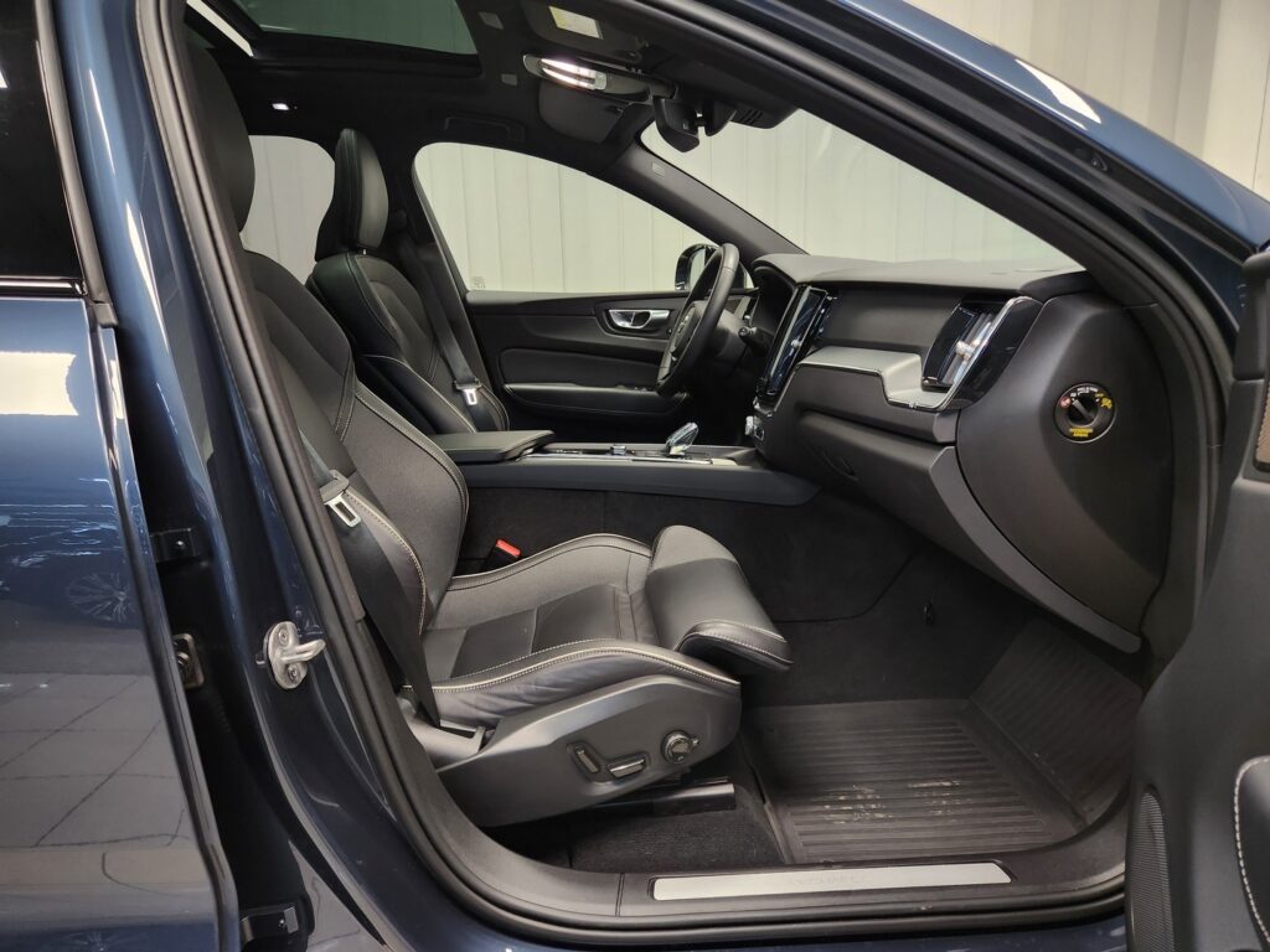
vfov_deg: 58.9
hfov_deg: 73.9
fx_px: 844
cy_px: 476
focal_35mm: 23
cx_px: 635
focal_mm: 5.4
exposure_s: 1/100
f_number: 1.8
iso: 250
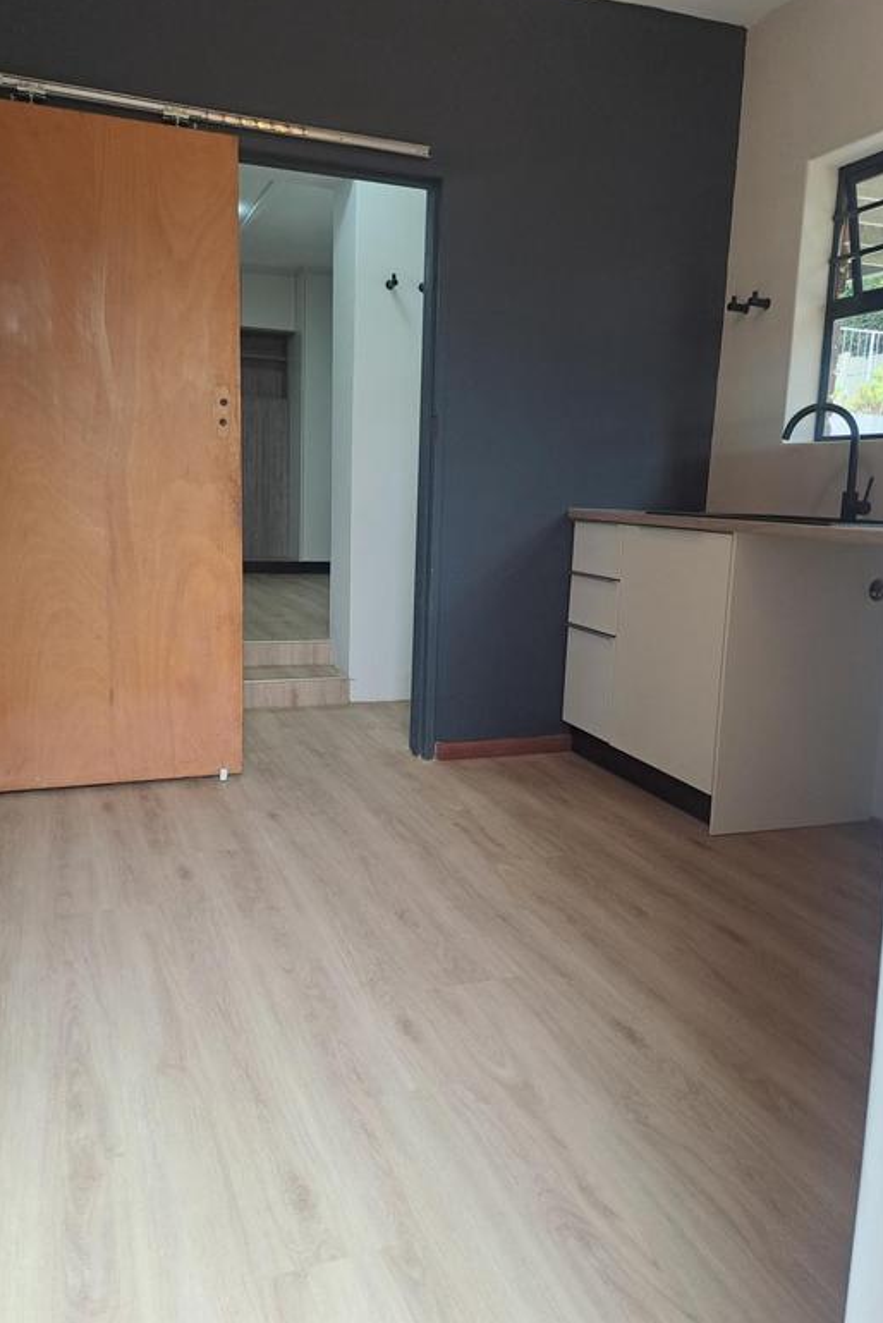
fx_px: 992
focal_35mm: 27
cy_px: 665
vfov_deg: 67.4
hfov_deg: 47.9
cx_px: 416
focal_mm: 4.65
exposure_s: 1/50
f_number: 1.8
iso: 125
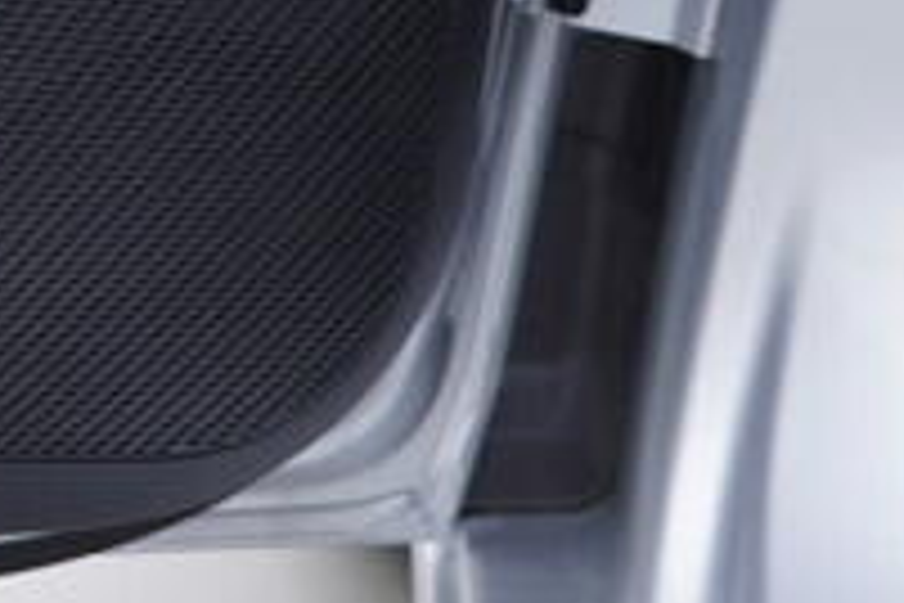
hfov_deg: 9.8
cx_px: -1291
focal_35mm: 183
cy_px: -668
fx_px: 4595
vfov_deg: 7.2
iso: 125
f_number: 2.8
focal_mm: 24
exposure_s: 1/40
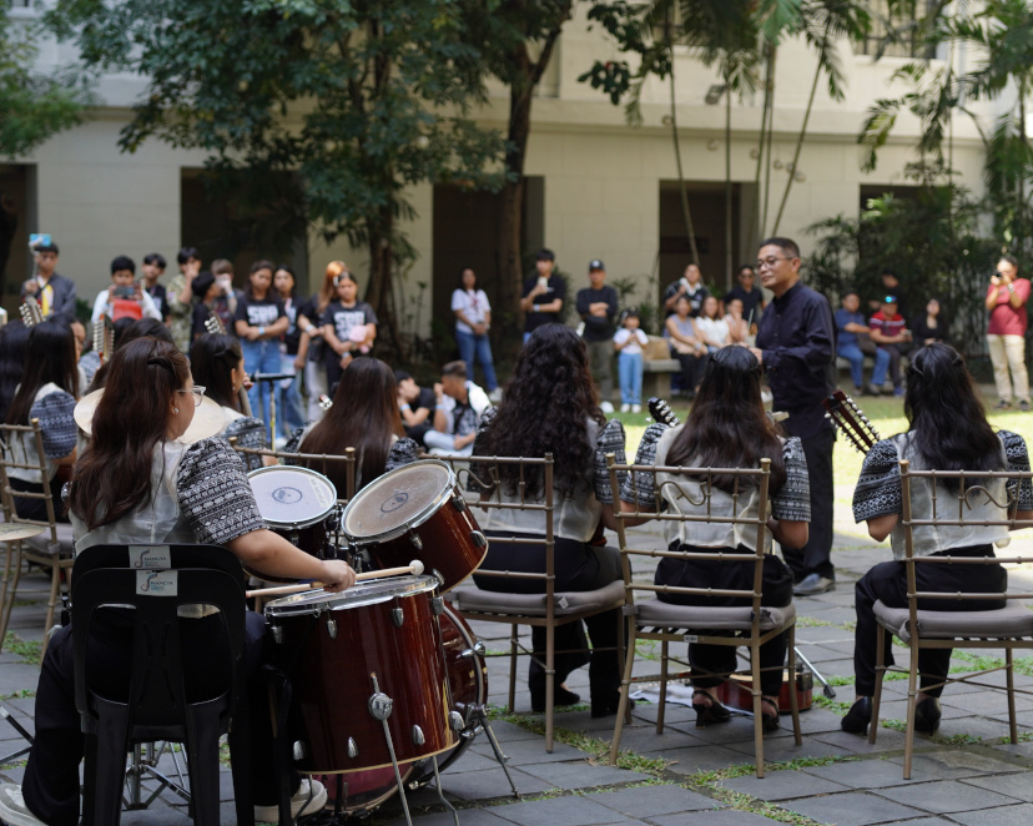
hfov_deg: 27.9
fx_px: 2078
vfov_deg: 22.5
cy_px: 412
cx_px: 443
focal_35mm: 68
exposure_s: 1/800
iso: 125
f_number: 2.5
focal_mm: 40
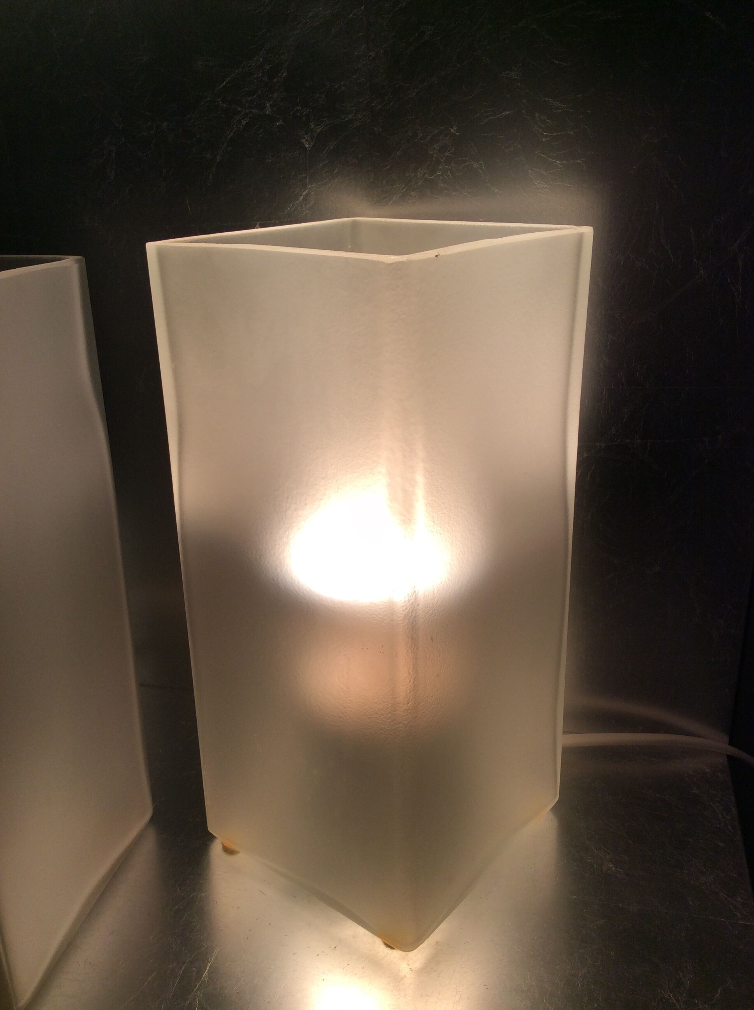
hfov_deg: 44.1
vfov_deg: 56.9
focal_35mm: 32
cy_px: 505
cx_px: 377
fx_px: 932
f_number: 2.4
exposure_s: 1/225
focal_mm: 3.3
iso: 32
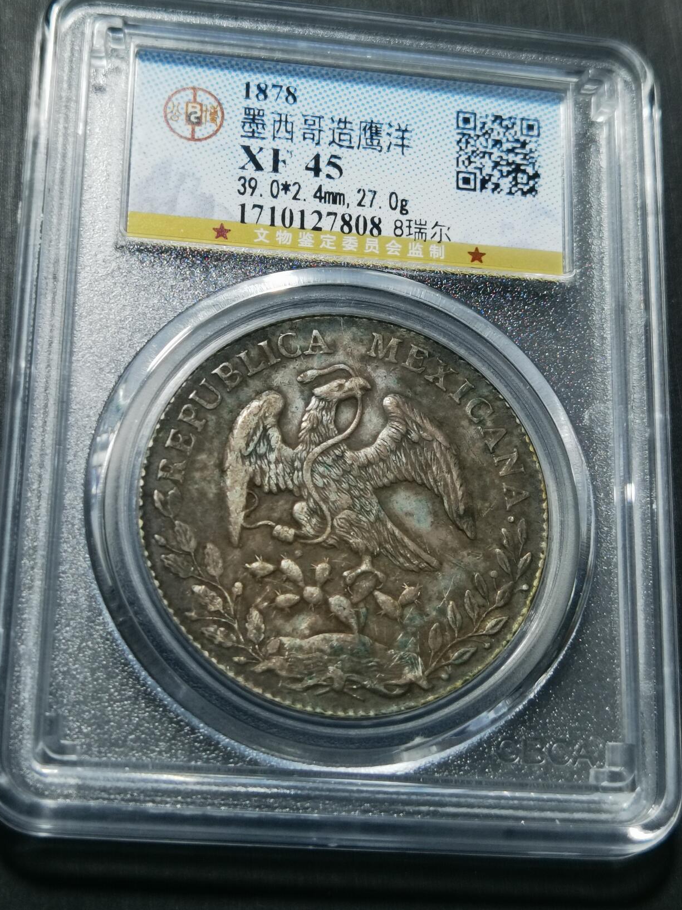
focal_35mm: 65
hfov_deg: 22.6
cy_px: 427
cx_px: 327
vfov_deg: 29.8
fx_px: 1708
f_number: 1.9
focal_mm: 6.67
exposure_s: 1/100
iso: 100
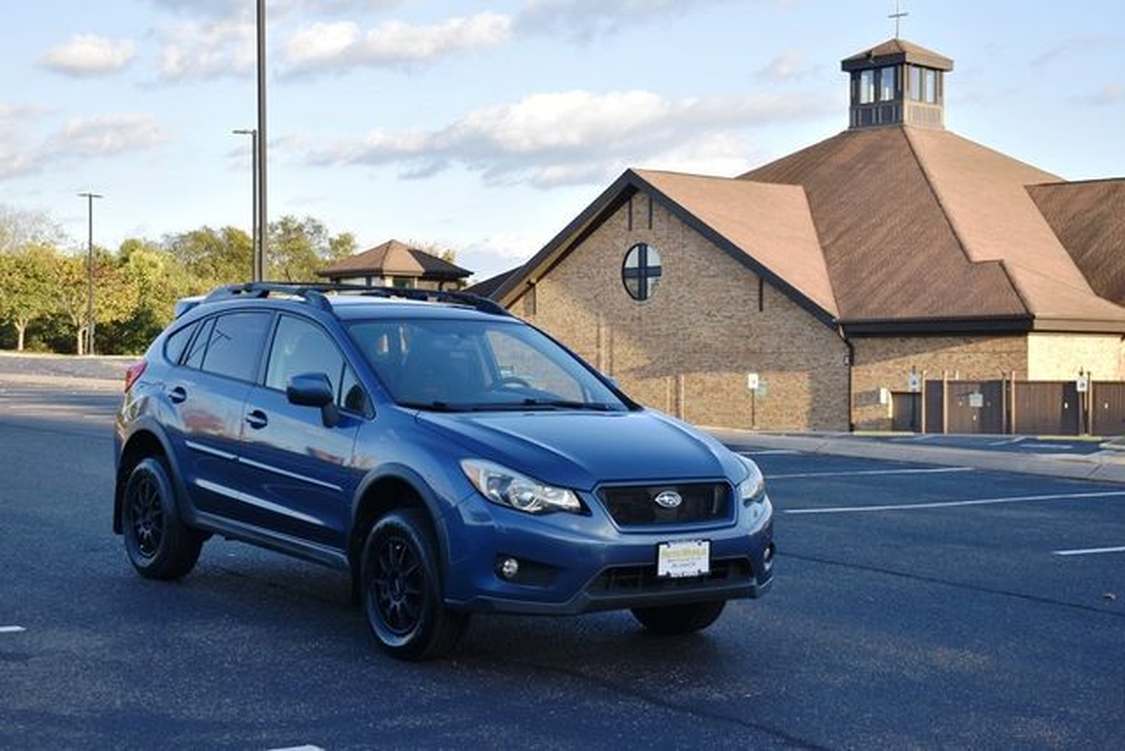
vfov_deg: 23.8
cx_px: 562
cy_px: 376
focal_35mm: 57
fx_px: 1782
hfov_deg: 35.0
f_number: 5.6
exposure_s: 1/250
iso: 200
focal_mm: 38
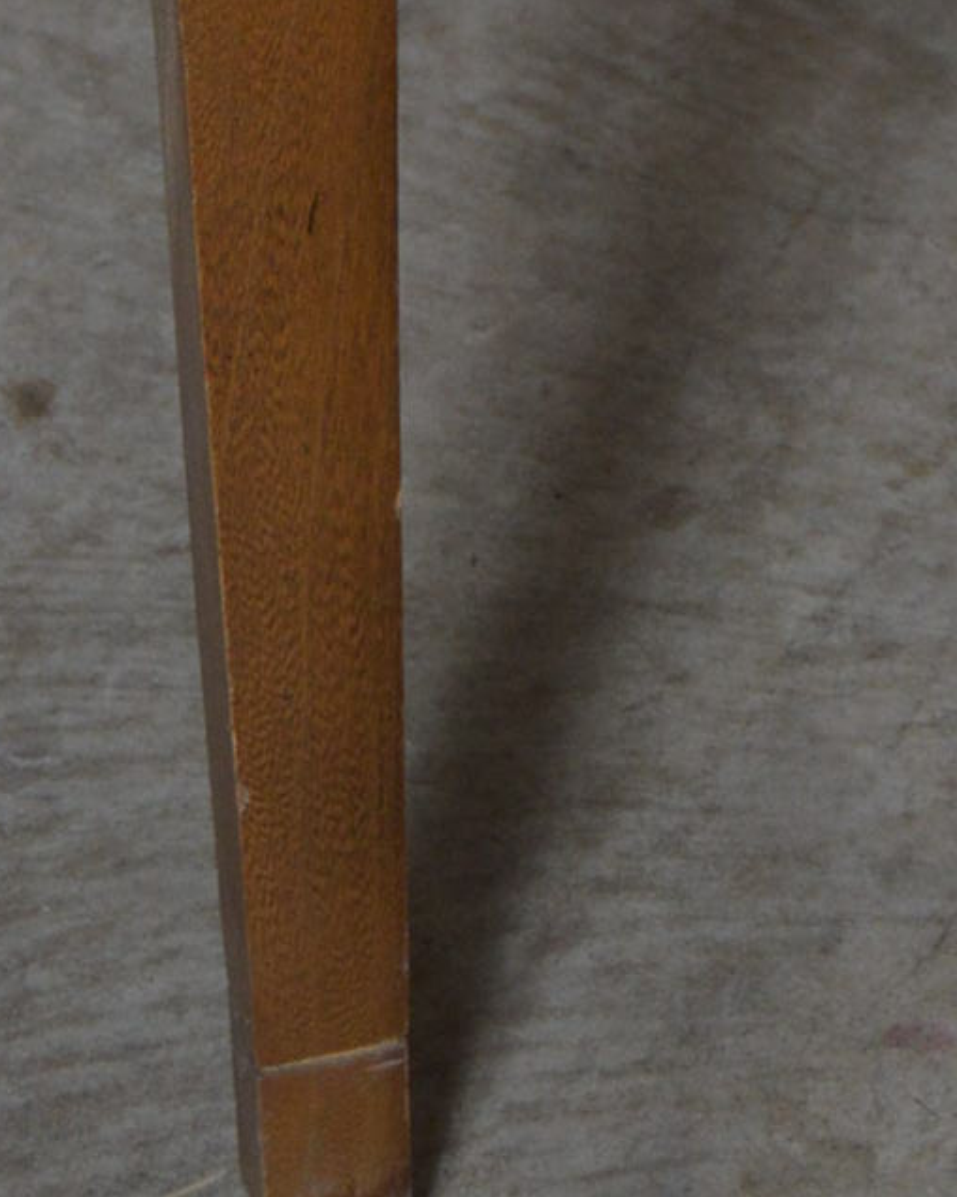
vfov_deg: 8.9
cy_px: -1484
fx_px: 7081
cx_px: 1168
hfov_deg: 7.7
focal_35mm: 200
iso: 400
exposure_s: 1/100
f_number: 6.3
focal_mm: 30
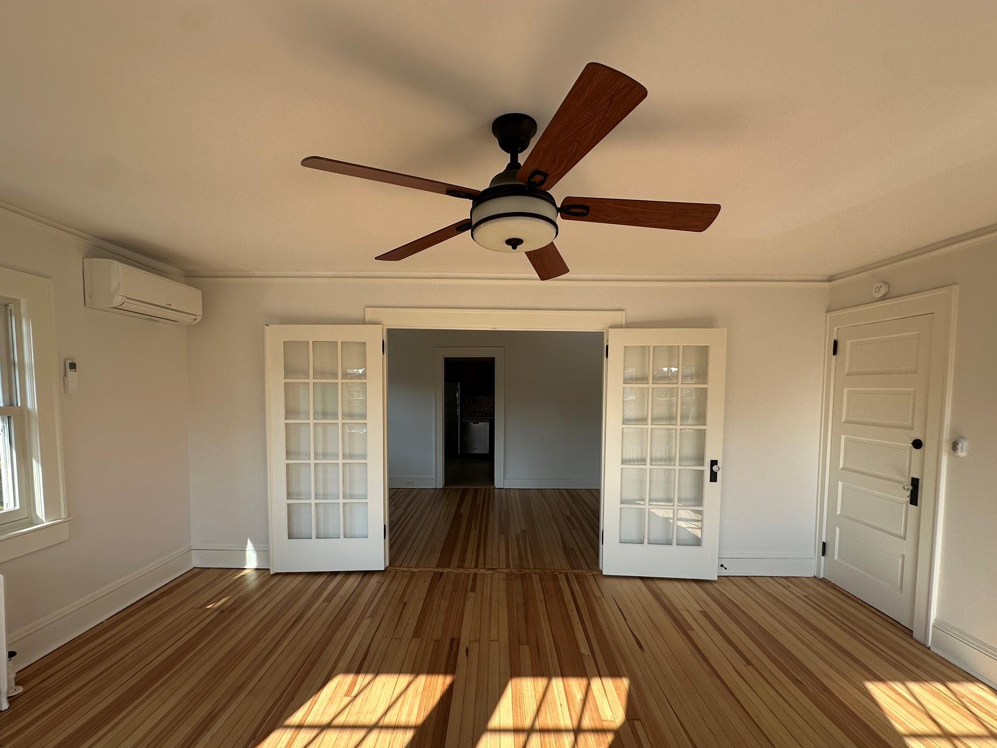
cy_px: 424
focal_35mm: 16
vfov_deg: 77.7
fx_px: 461
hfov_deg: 94.5
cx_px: 492
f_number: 2.2
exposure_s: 1/246
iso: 40
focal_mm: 2.22
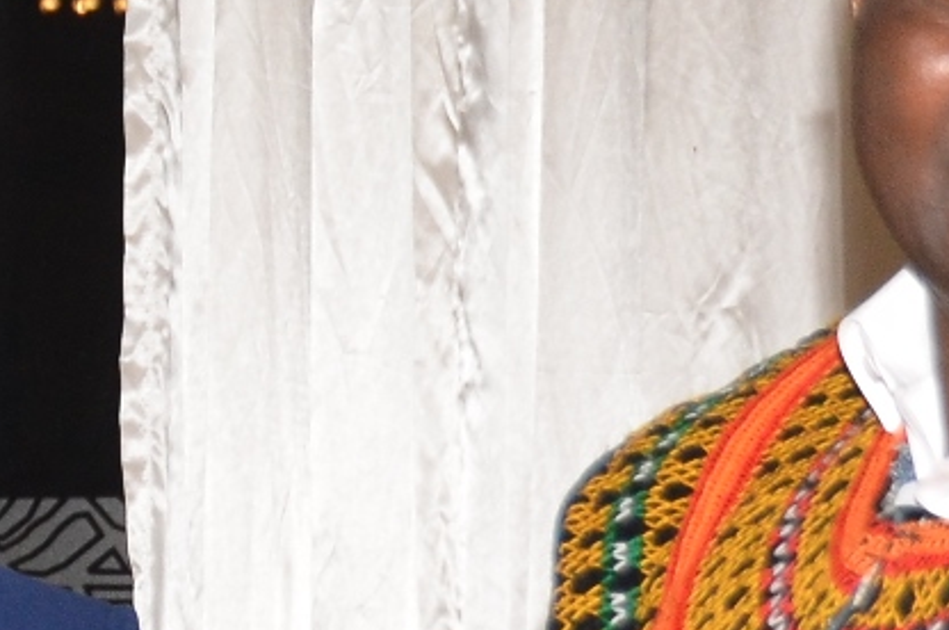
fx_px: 6080
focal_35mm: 231
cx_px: -958
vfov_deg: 5.9
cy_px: 774
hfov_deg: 8.5
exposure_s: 1/250
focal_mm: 26
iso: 800
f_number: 3.2
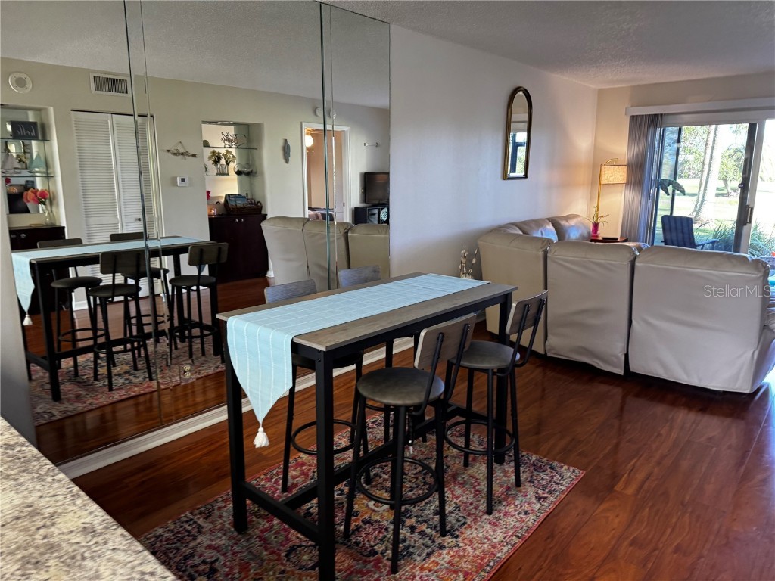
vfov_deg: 56.8
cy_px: 290
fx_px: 537
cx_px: 388
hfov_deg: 71.6
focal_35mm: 24
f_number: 1.78
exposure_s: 1/60
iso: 320
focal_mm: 6.76
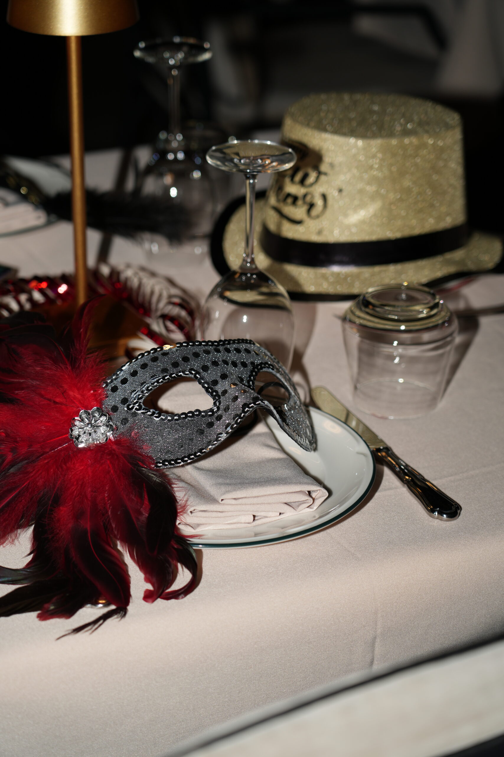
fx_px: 1827
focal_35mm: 87
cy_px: 378
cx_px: 252
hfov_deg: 15.7
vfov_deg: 23.4
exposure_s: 1/100
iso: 125
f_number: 4
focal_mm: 87
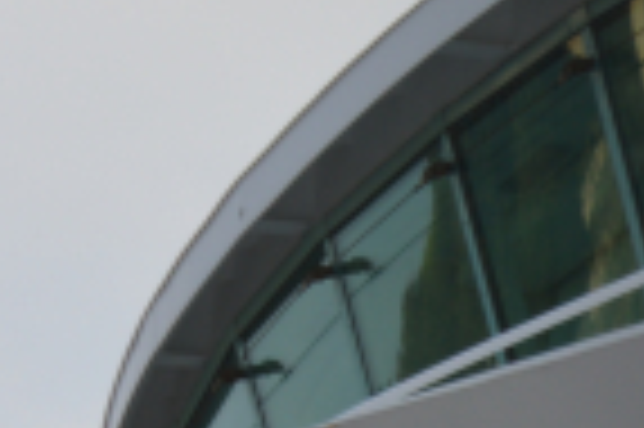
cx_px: -1153
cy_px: 1099
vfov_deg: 1.6
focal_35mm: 882
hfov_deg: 2.3
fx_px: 15756
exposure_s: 1/125
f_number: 5.6
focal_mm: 105
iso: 100
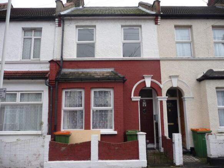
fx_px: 181
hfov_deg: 63.5
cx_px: 112
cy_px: 84
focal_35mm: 28
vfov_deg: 49.7
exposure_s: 1/50
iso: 100
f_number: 3.3
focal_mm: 4.7
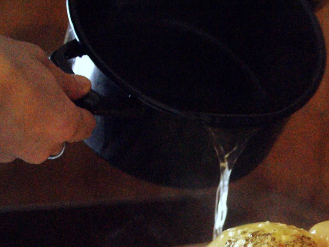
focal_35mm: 97
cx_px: 327
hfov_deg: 19.6
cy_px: 254
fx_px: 922
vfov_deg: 15.0
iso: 3200
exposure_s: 1/100
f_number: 3.2
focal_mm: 28
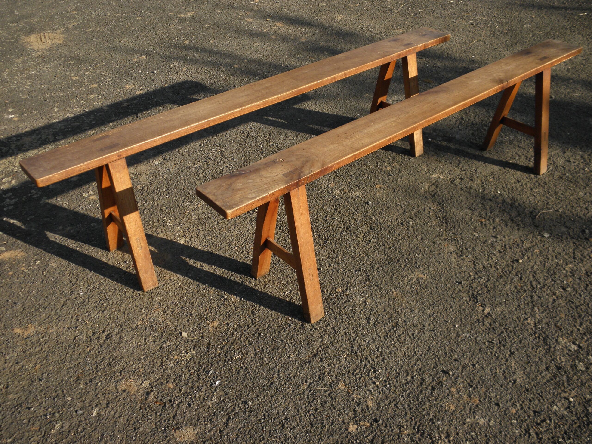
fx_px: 564
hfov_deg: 55.4
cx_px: 296
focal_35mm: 33
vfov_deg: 42.9
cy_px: 222
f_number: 3.6
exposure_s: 1/500
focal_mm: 5.9
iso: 100
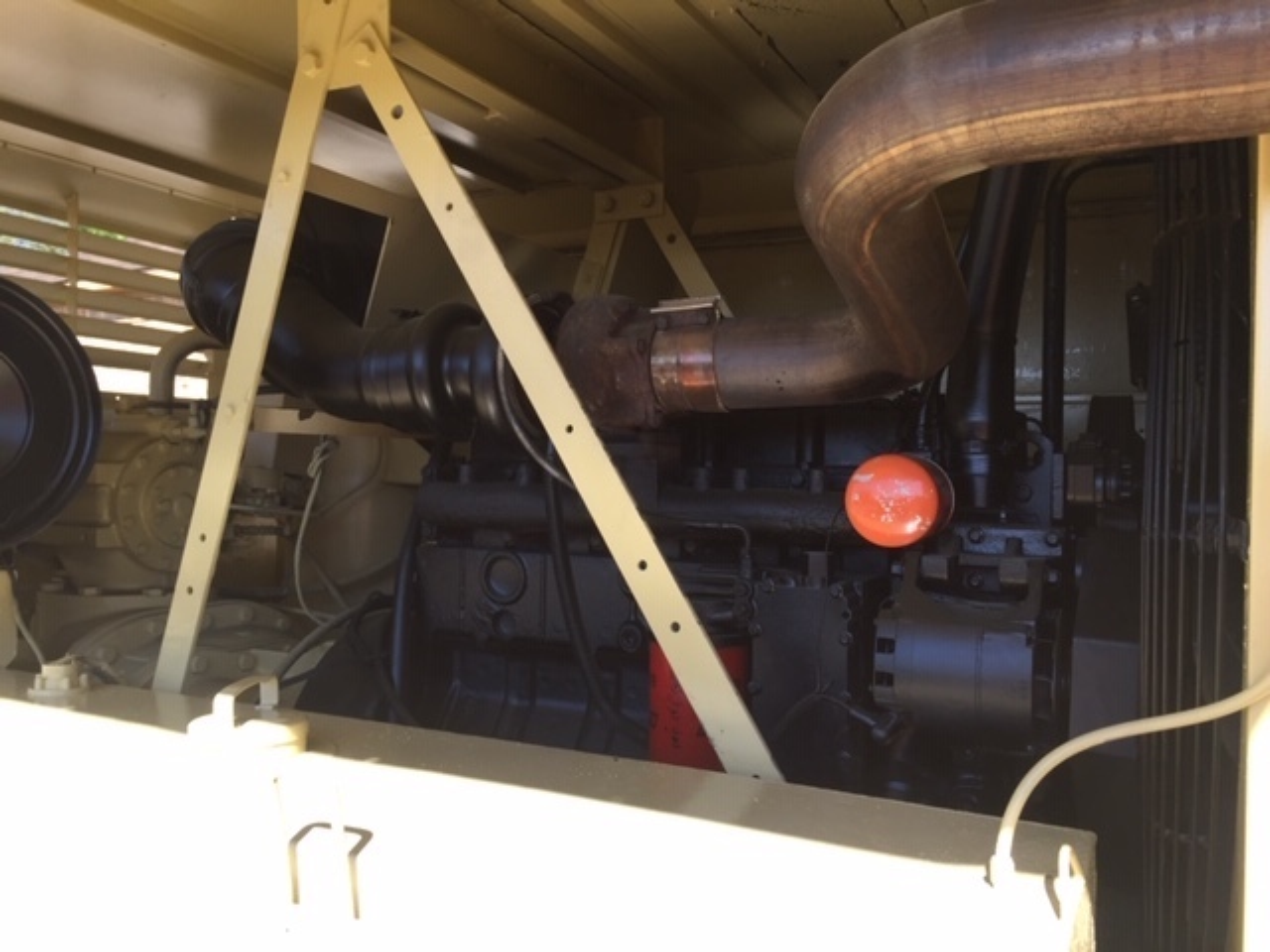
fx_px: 1064
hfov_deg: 61.7
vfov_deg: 48.2
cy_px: 476
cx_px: 635
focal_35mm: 29
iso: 32
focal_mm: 4.15
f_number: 2.2
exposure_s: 1/520
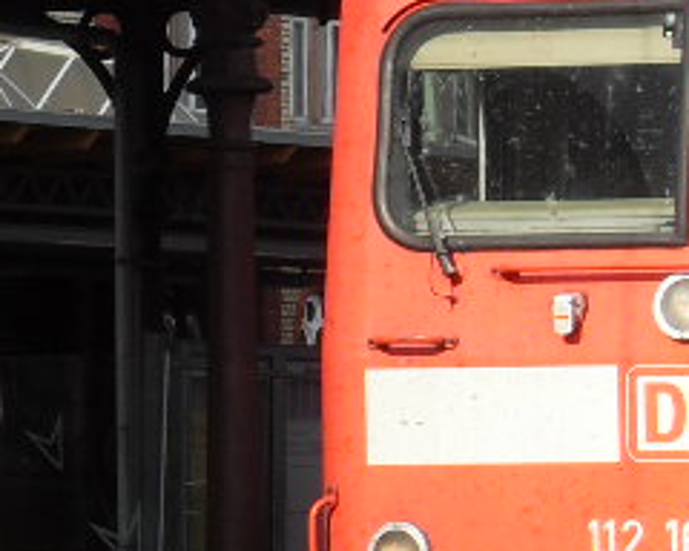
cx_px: 1120
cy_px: 385
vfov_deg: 3.6
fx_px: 8666
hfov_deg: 4.5
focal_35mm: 425
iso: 80
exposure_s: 1/350
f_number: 5.2
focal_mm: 18.1
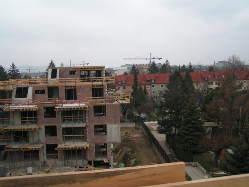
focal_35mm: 38
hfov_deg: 49.0
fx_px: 273
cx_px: 124
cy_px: 94
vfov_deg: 37.7
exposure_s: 1/200
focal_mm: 5.8
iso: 50
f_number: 2.8
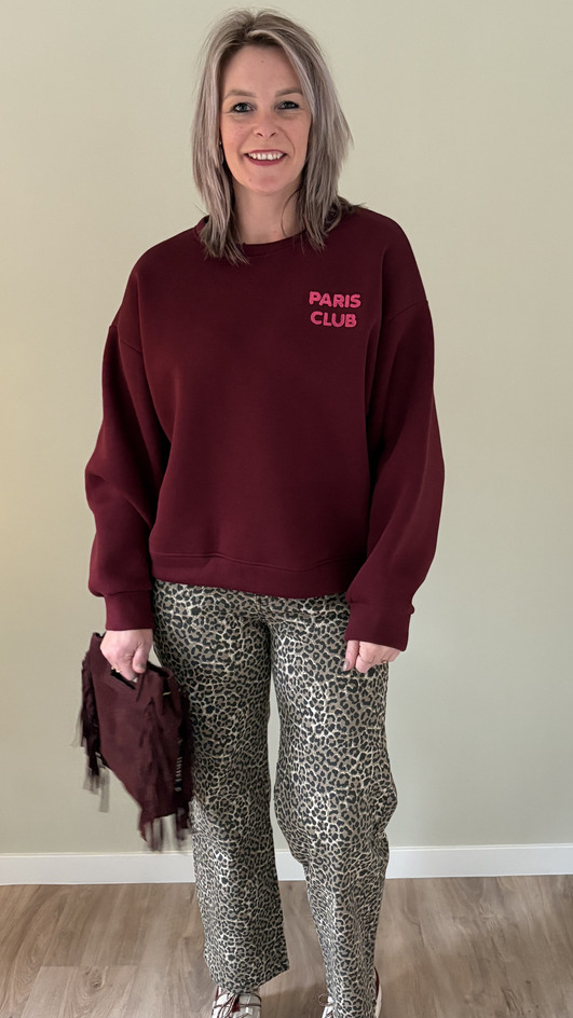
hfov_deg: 29.7
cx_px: 306
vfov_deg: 50.5
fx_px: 1080
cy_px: 508
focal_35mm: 40
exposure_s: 1/31
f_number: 1.6
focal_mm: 5.96
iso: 500
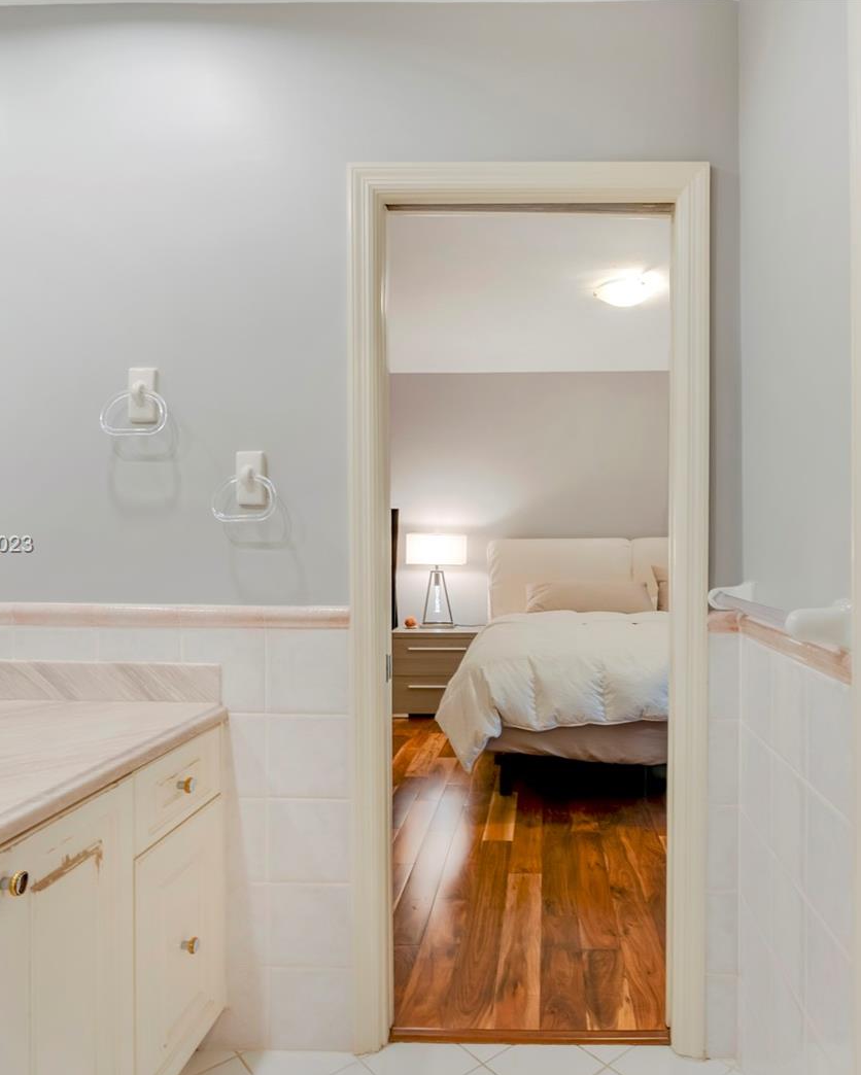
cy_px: 546
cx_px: 527
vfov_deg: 72.6
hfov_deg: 60.3
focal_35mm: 23
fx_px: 732
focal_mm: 16
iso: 125
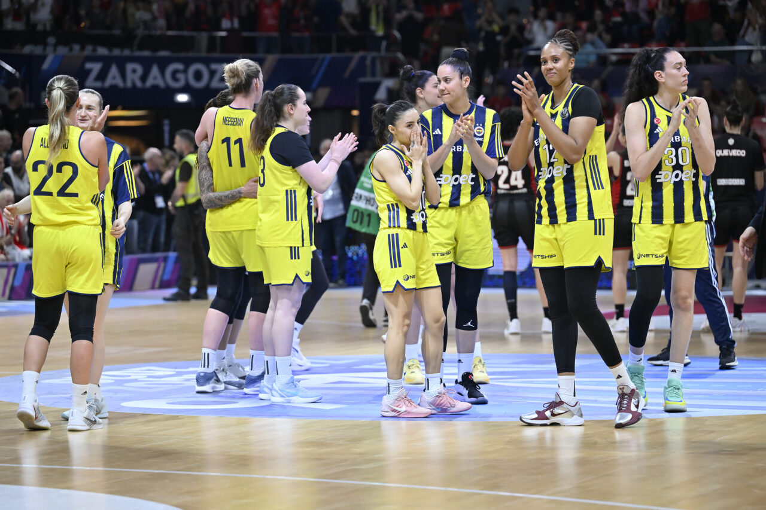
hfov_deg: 15.8
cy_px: 255
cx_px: 383
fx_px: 2766
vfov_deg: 10.5
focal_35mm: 130
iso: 2500
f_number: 3.5
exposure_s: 1/2500
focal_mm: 130
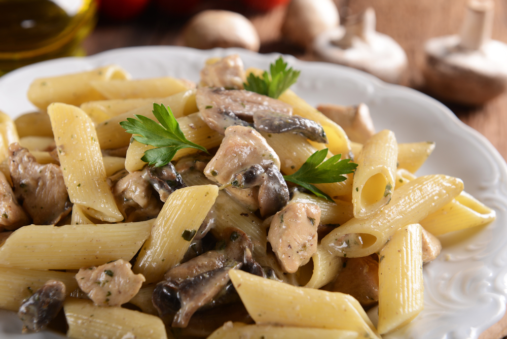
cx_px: 254
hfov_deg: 32.4
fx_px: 874
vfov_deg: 21.9
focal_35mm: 62
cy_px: 170
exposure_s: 1/160
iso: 100
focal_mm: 62
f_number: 8
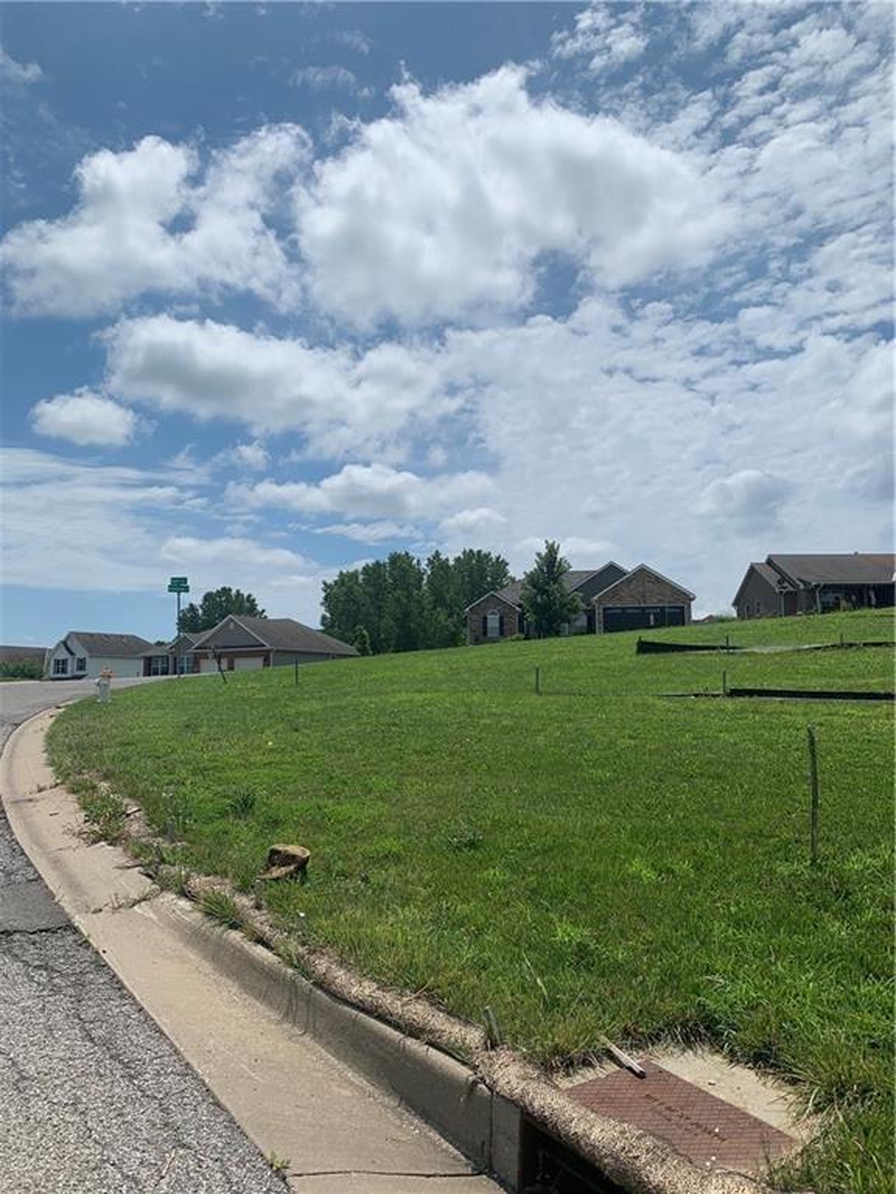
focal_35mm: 26
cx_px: 448
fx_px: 897
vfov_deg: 67.3
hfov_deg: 53.1
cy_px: 597
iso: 25
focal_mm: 4.25
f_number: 1.8
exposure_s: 1/6897
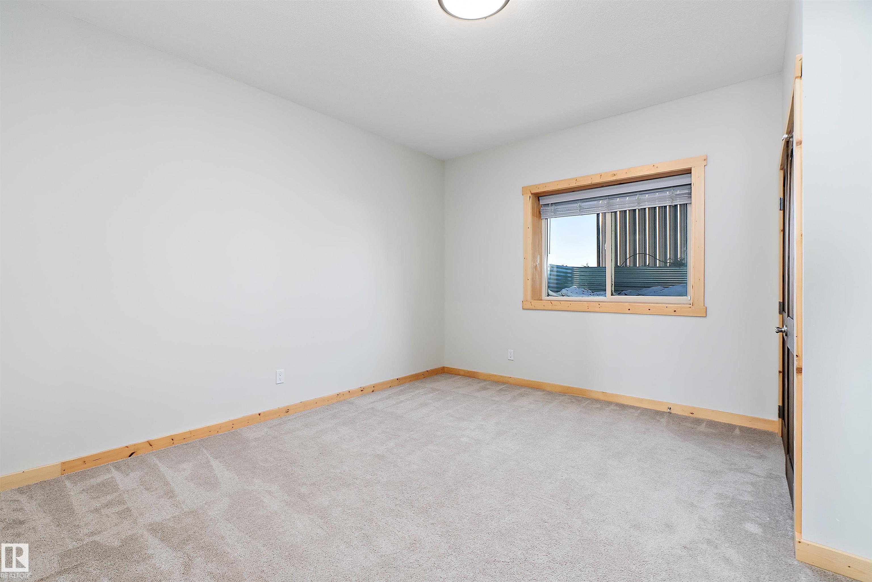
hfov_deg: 96.7
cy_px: 291
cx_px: 436
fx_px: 388
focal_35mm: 16
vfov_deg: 73.8
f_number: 8
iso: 640
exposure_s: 1/10
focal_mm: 16
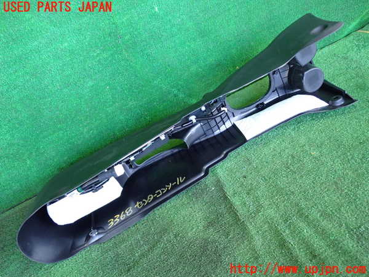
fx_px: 320
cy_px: 138
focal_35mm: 30
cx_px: 184
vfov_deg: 46.8
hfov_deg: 60.0
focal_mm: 5.4
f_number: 2.3
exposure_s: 1/125
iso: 640
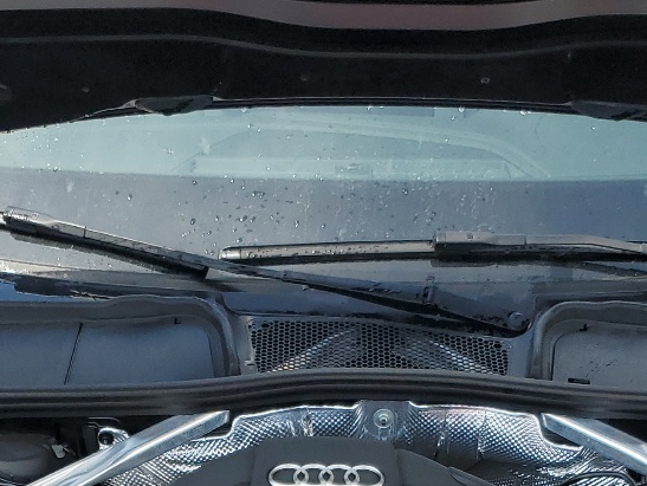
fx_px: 1421
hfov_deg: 25.6
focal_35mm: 76
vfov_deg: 17.9
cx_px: 352
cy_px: 662
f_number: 1.5
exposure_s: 1/1429
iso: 50
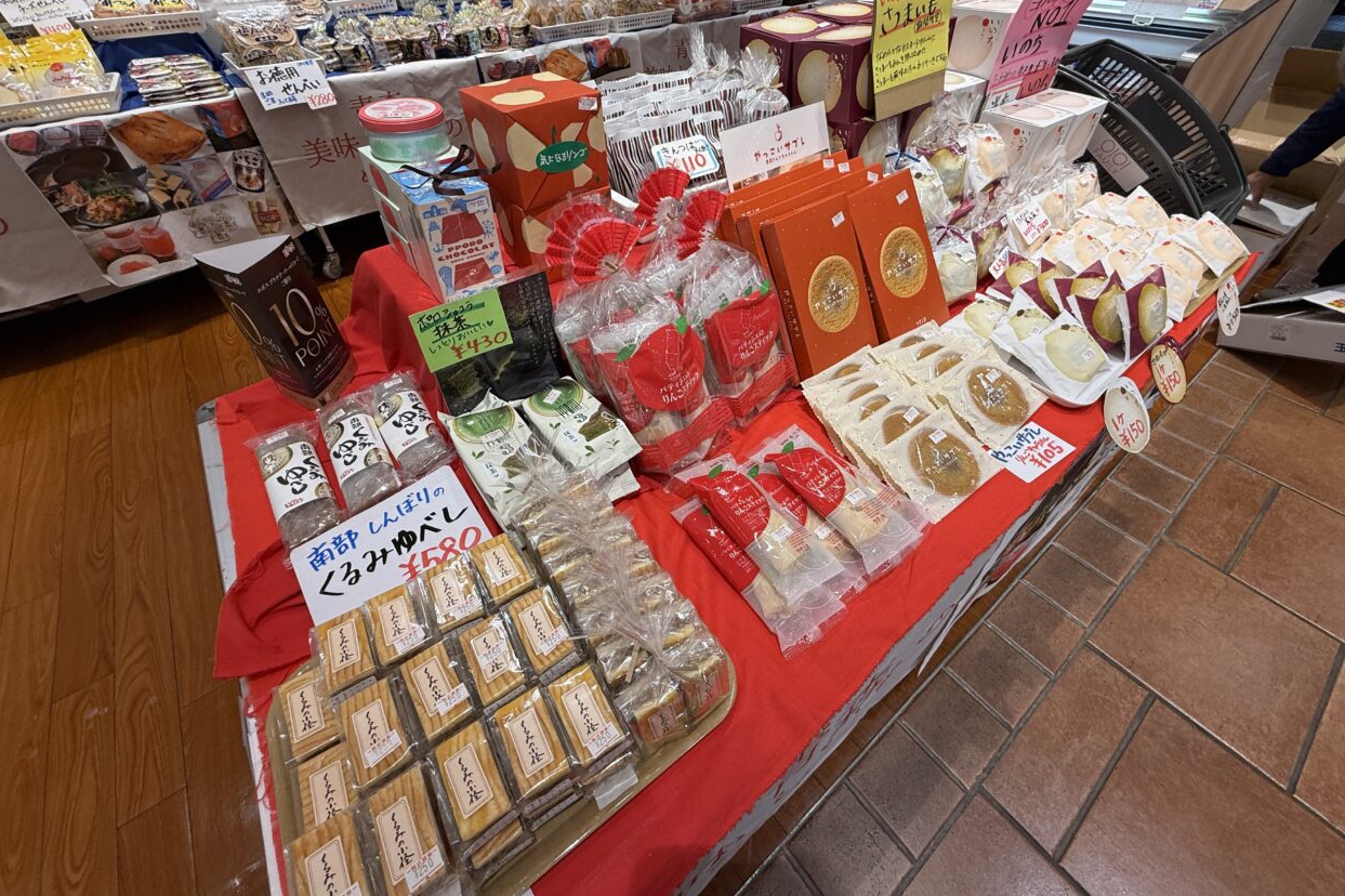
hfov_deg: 100.4
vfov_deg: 76.9
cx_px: 681
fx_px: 560
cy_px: 387
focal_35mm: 15
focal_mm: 2.22
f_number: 2.2
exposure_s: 1/100
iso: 50
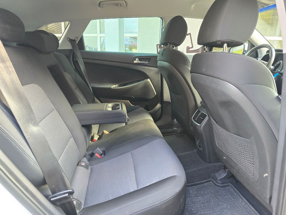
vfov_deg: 58.9
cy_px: 108
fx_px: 190
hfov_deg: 73.9
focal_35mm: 23
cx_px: 143
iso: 400
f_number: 1.7
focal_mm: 6.3
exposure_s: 1/100
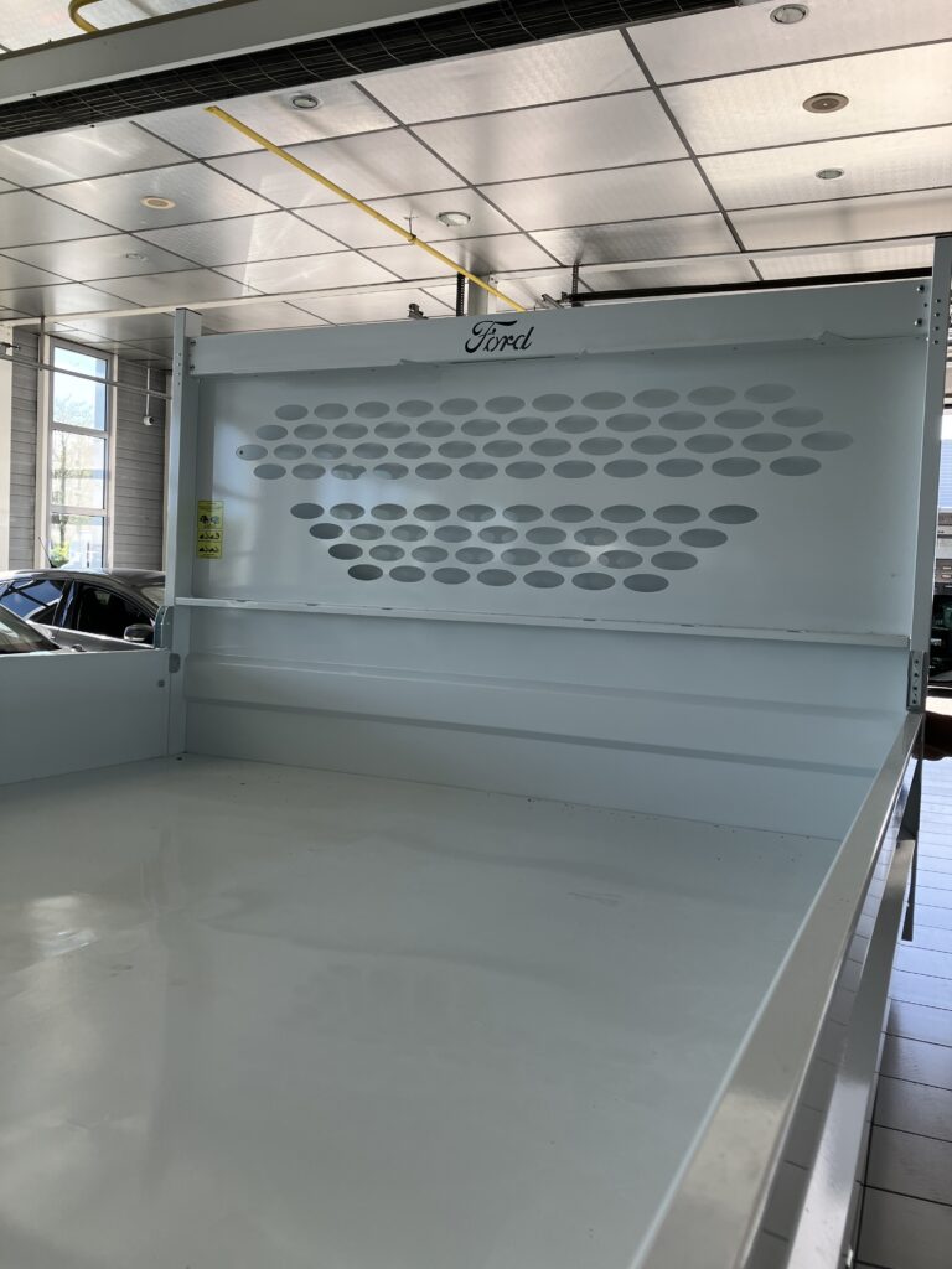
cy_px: 634
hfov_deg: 49.7
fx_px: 1027
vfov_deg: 63.4
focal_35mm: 28
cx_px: 476
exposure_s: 1/202
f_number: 1.8
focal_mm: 3.99
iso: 32
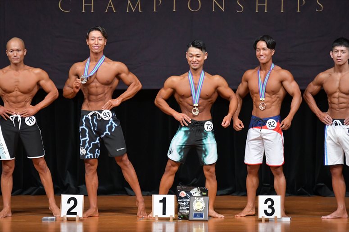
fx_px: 2616
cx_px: 174
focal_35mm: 270
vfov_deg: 5.1
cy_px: 116
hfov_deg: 7.6
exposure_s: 1/400
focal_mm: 180
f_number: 5.6
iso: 4000
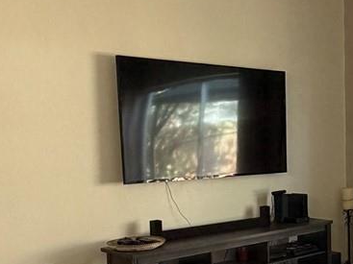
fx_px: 622
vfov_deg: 23.8
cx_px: 379
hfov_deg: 29.0
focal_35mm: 61
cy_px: 194
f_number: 2.2
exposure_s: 1/60
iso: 200
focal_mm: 2.22
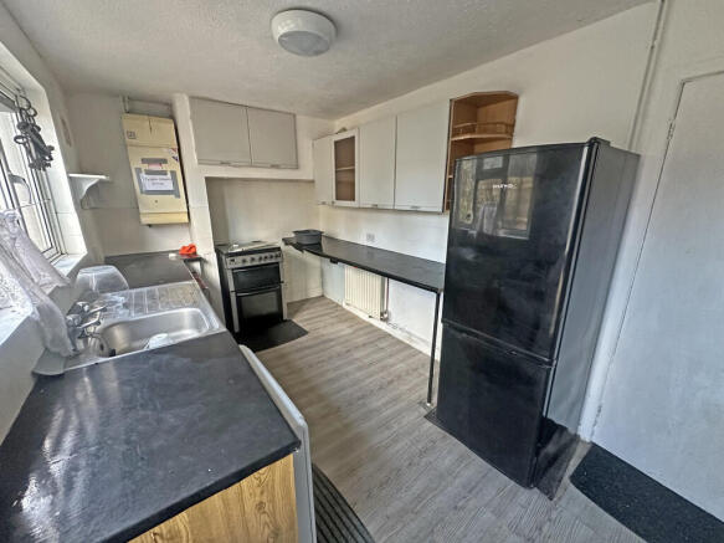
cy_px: 272
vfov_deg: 85.7
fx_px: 293
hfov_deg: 102.1
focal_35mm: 14
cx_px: 362
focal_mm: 2.22
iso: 400
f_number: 2.2
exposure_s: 1/60
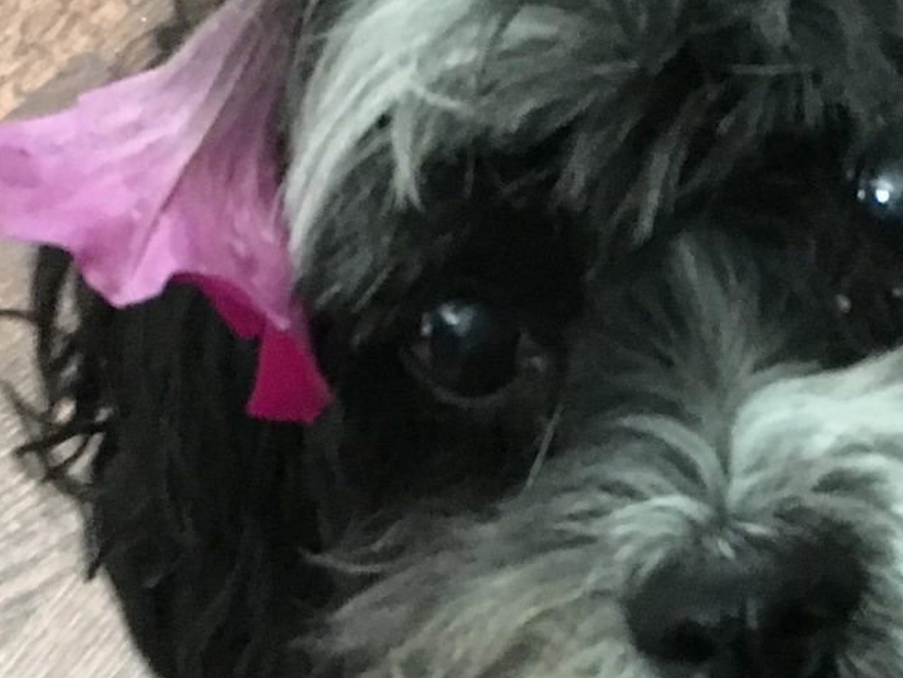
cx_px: 511
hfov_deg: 17.4
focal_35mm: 113
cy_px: 454
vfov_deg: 13.1
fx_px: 2948
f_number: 2.2
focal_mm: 4.15
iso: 320
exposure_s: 1/15
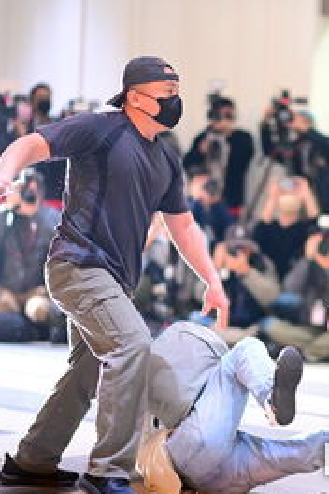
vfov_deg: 15.9
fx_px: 1768
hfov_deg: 10.6
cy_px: 248
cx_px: 292
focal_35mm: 129
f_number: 1.4
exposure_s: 1/250
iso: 1000
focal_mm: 85
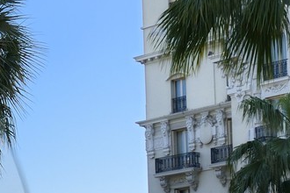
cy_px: 294
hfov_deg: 11.6
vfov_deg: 8.6
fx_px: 1249
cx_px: -325
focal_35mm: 155
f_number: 9
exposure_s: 1/250
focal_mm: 32
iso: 200
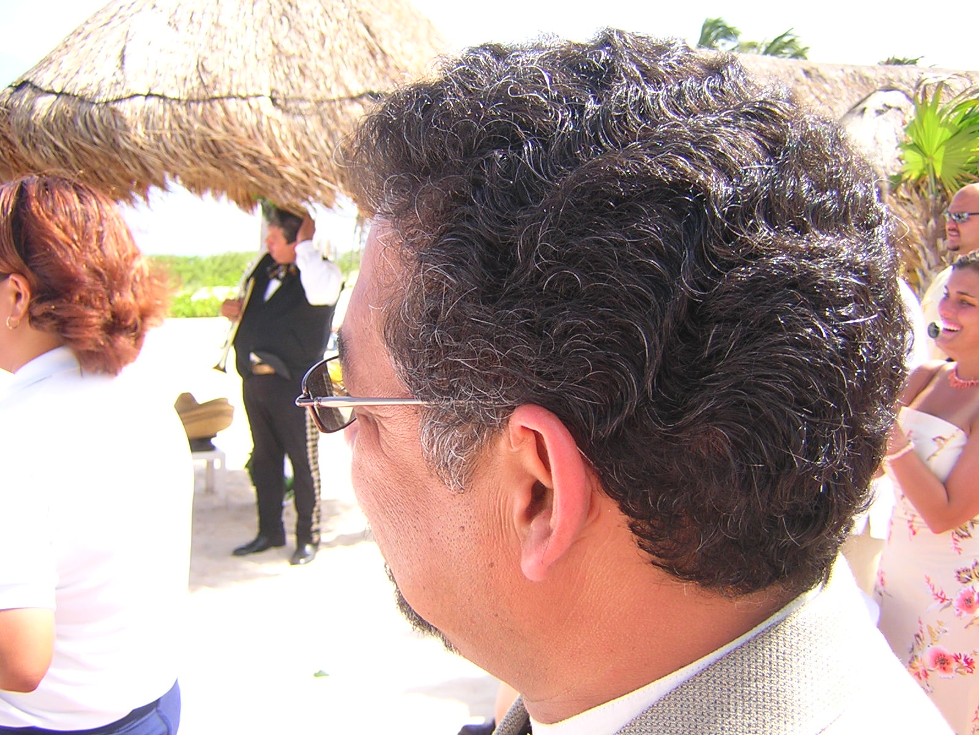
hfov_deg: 51.4
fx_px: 1018
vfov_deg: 39.7
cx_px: 490
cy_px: 368
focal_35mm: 36
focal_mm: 4.7
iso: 100
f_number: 2.6
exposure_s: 1/321
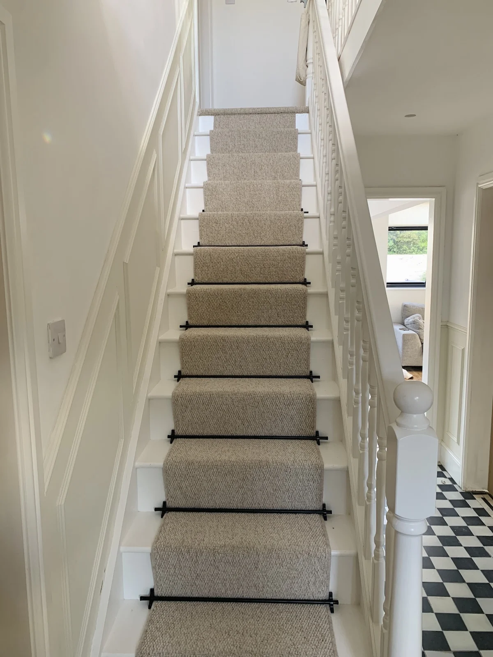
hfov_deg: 53.1
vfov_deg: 67.3
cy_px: 328
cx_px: 246
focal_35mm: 26
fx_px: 494
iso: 125
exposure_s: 1/60
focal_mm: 4.25
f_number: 1.8
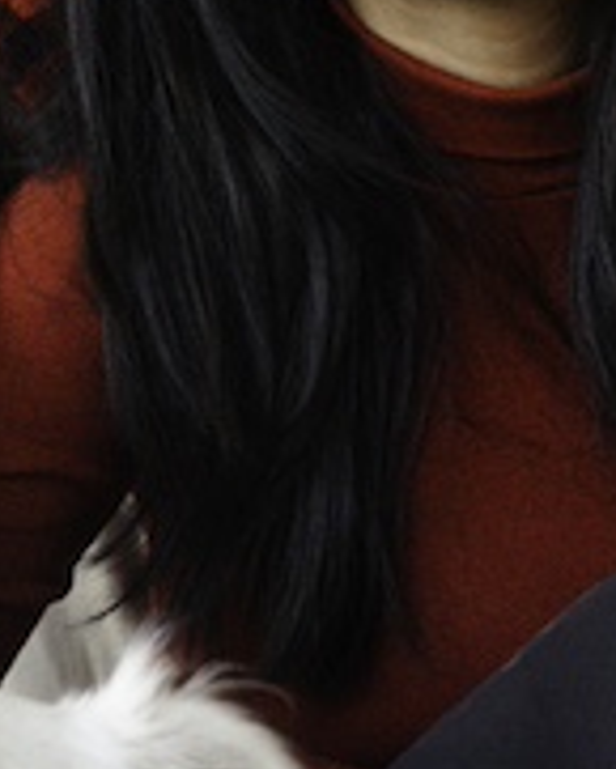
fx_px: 7454
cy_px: 344
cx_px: 680
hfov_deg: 4.7
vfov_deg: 5.9
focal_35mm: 327
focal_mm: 52.7
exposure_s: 1/125
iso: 1250
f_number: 2.8
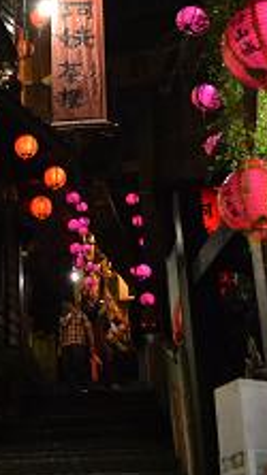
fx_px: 1148
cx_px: -28
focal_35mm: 91
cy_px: 54
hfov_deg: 13.0
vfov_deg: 22.9
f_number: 4.5
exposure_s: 1/60
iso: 3200
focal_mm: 28
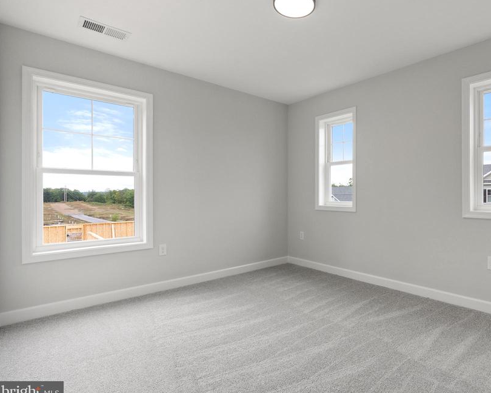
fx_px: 276
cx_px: 307
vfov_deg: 70.9
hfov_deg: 81.7
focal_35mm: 19
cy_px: 196
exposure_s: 1/40
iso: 640
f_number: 10
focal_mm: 16
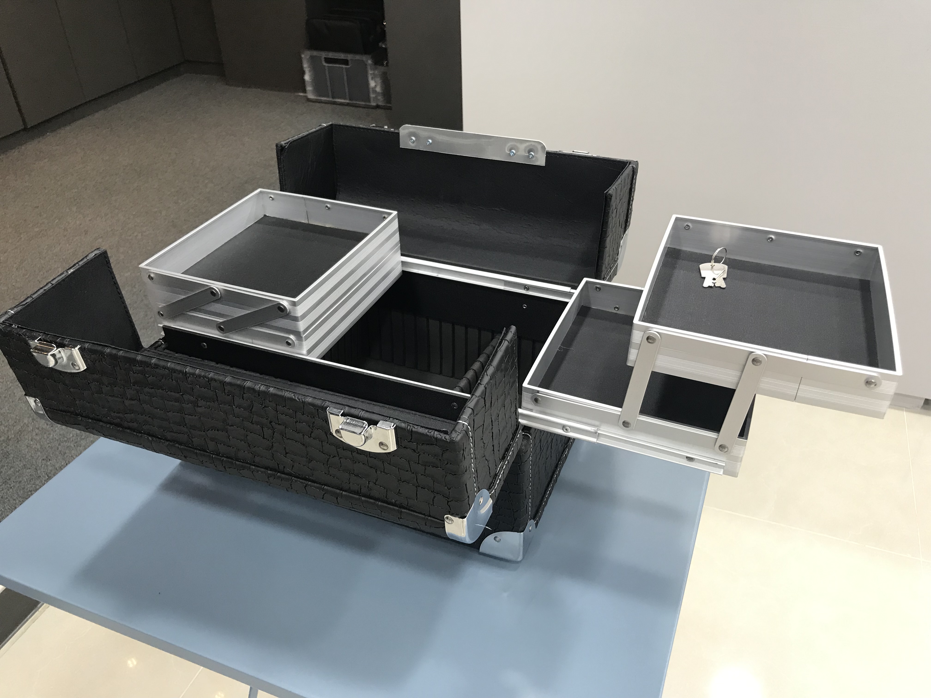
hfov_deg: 63.4
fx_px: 753
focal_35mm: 28
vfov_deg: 49.7
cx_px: 466
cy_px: 349
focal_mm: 3.99
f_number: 1.8
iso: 25
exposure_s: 1/40
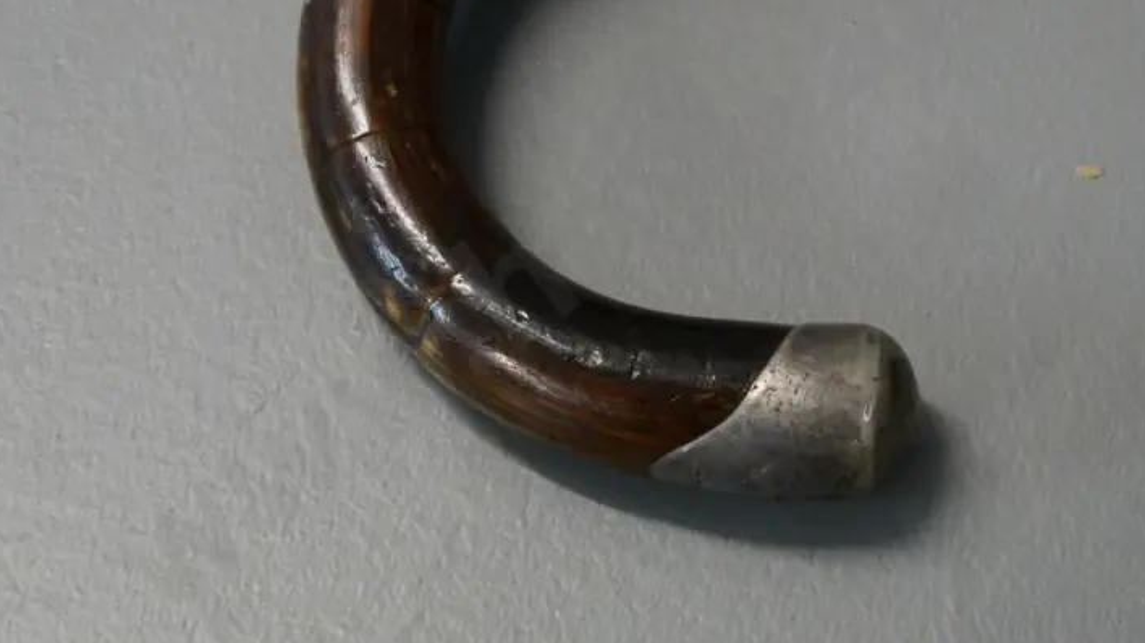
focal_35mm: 104
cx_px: 792
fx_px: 3157
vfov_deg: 11.6
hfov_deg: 20.5
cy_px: 90
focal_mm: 33
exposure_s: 1/100
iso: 3200
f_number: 5.1
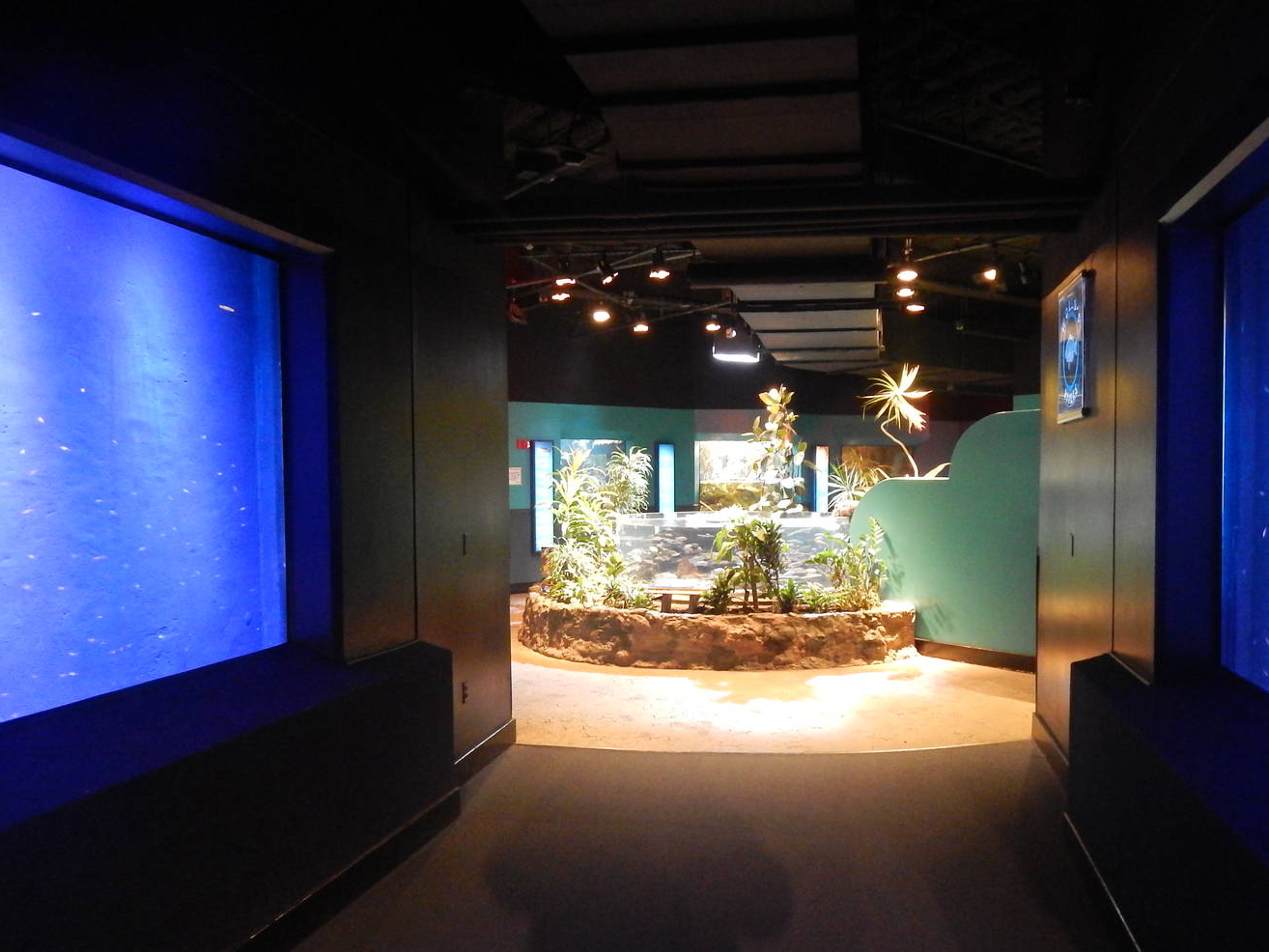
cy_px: 518
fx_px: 1027
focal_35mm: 28
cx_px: 744
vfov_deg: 49.7
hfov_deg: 63.0
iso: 800
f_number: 3
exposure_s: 1/5
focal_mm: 4
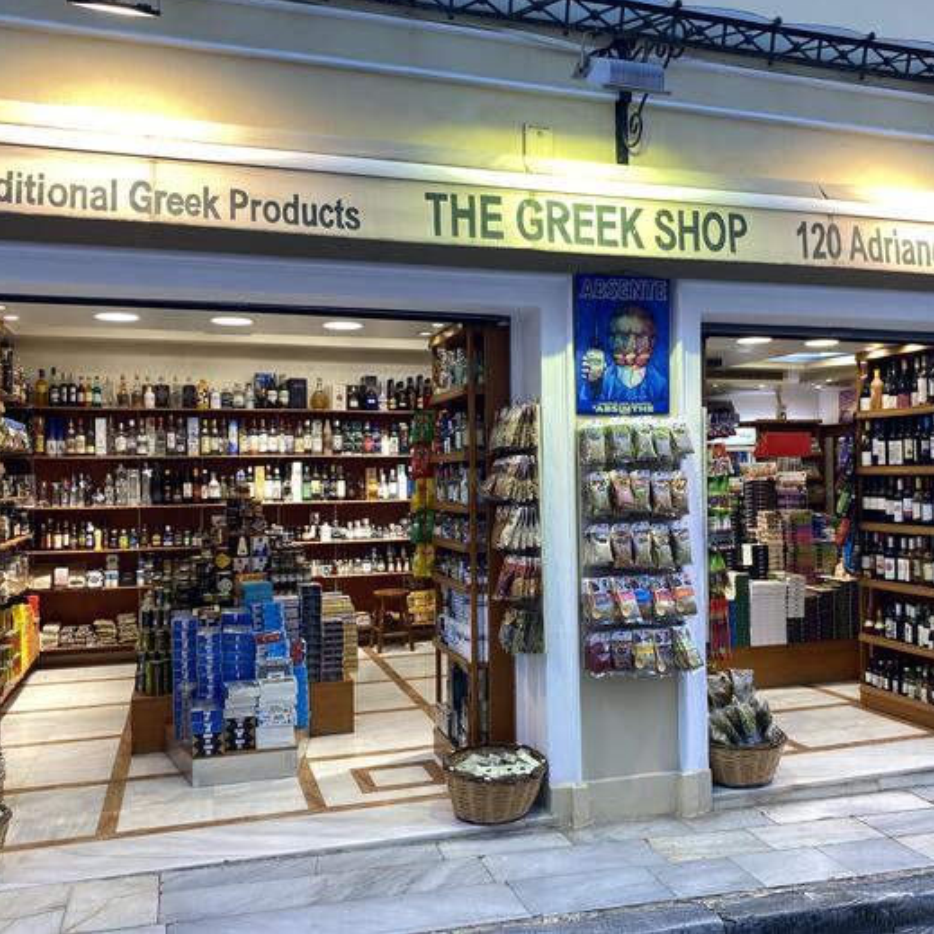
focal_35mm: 31
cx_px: 506
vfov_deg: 52.5
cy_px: 463
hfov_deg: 52.5
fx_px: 946
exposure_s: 1/100
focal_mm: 4.25
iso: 32
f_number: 1.8
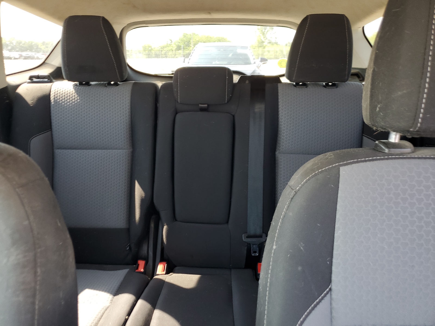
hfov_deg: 67.3
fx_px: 327
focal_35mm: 26
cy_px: 163
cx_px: 218
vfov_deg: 53.1
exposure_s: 1/60.2
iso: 51
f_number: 1.5
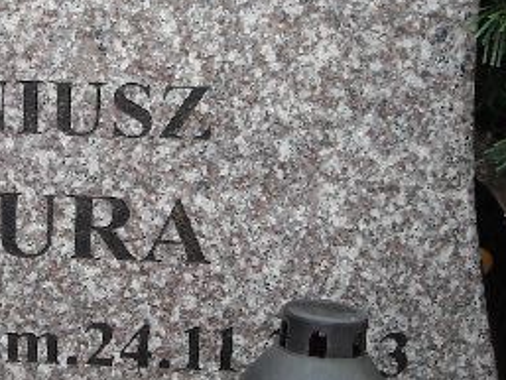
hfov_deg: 22.0
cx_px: 57
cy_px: 106
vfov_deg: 16.9
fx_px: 1272
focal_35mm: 87
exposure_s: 1/250
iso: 168
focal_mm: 5.7
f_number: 2.8
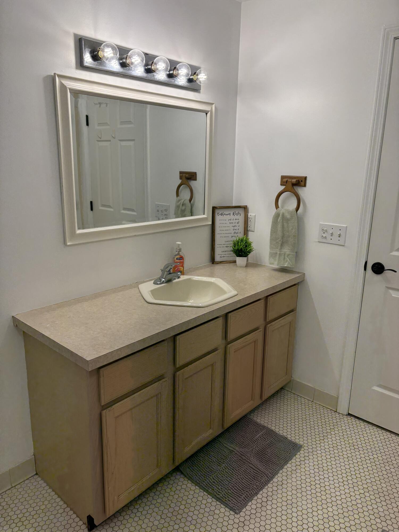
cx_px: 200
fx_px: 400
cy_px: 266
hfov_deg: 53.1
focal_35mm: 26
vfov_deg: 67.3
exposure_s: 1/216
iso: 80
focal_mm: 5.96
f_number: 1.6
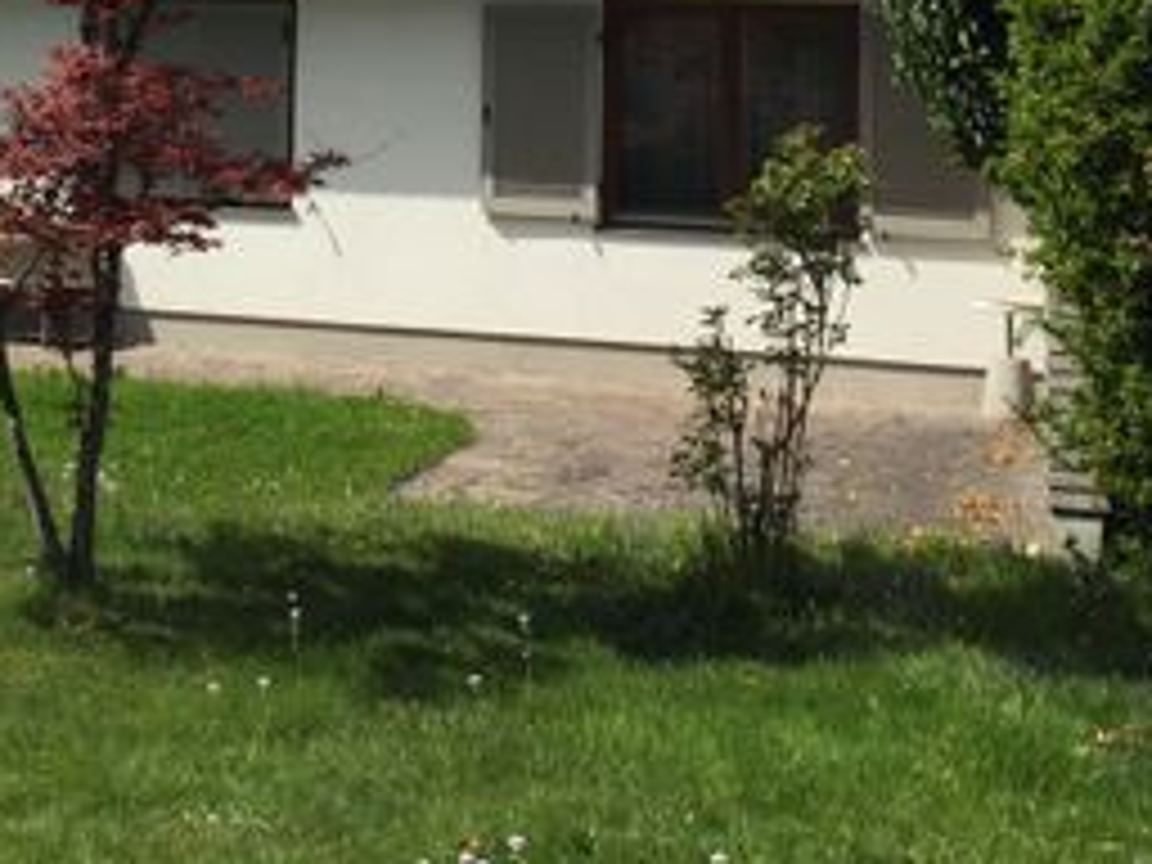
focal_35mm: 68
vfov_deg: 20.4
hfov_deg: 28.0
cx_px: 225
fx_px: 2263
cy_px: -135
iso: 32
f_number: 2.2
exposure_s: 1/1980
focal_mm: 4.15
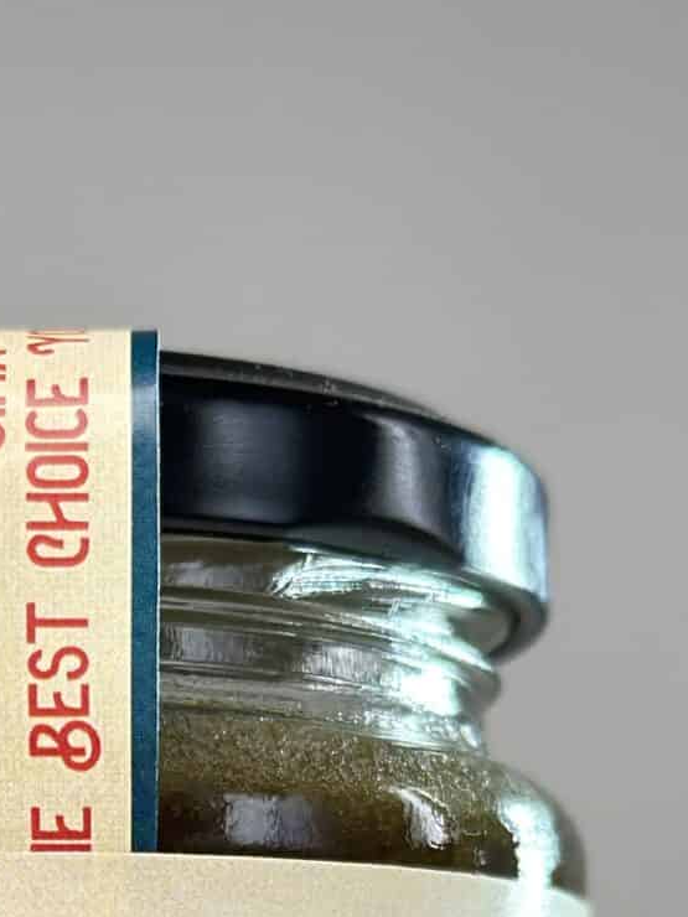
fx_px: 4399
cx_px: -94
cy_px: 1257
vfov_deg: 11.5
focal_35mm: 166
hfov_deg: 8.9
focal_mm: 6.86
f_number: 1.78
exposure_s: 1/72
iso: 125
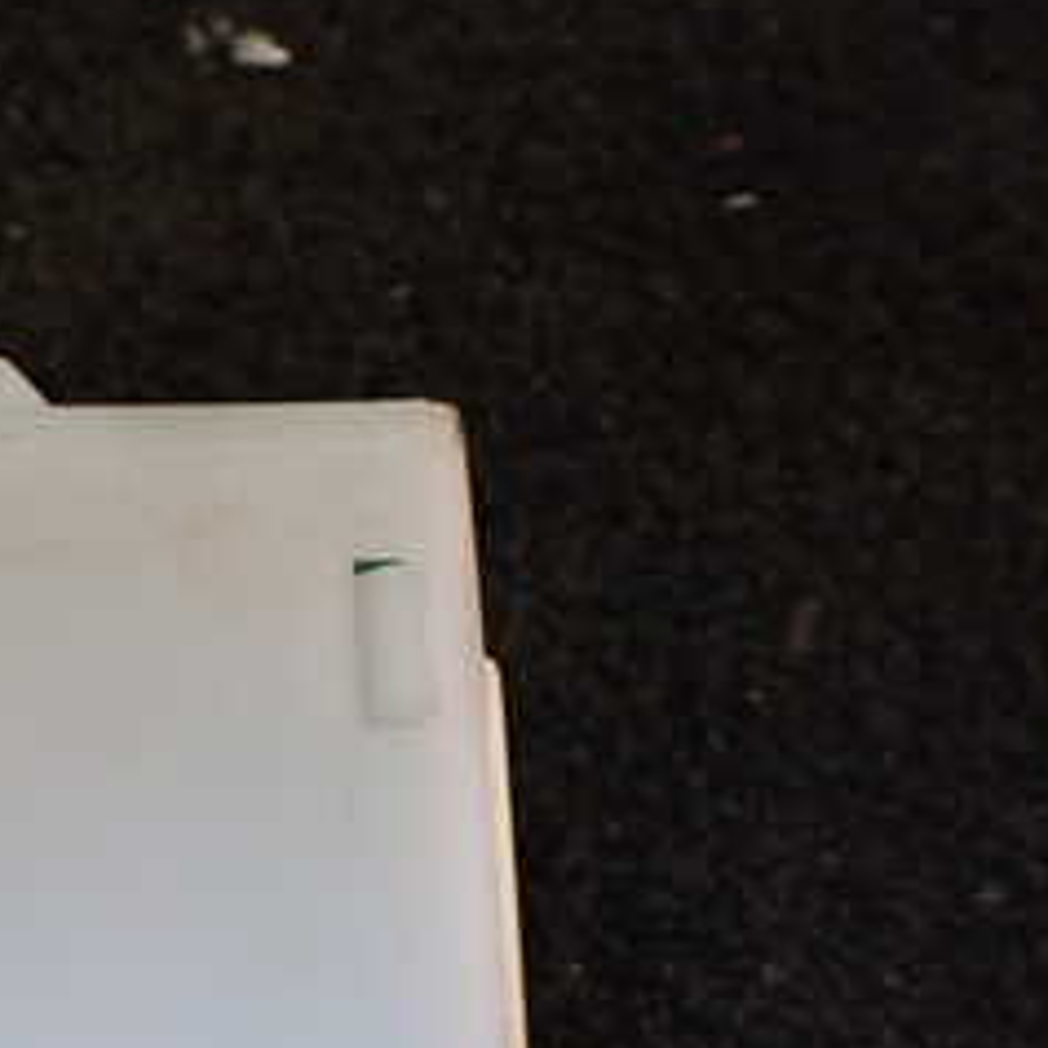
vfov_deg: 25.1
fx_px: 2295
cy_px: 898
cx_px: -265
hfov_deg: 23.2
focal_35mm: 67
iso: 500
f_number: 2.3
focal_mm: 5.4
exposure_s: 1/125
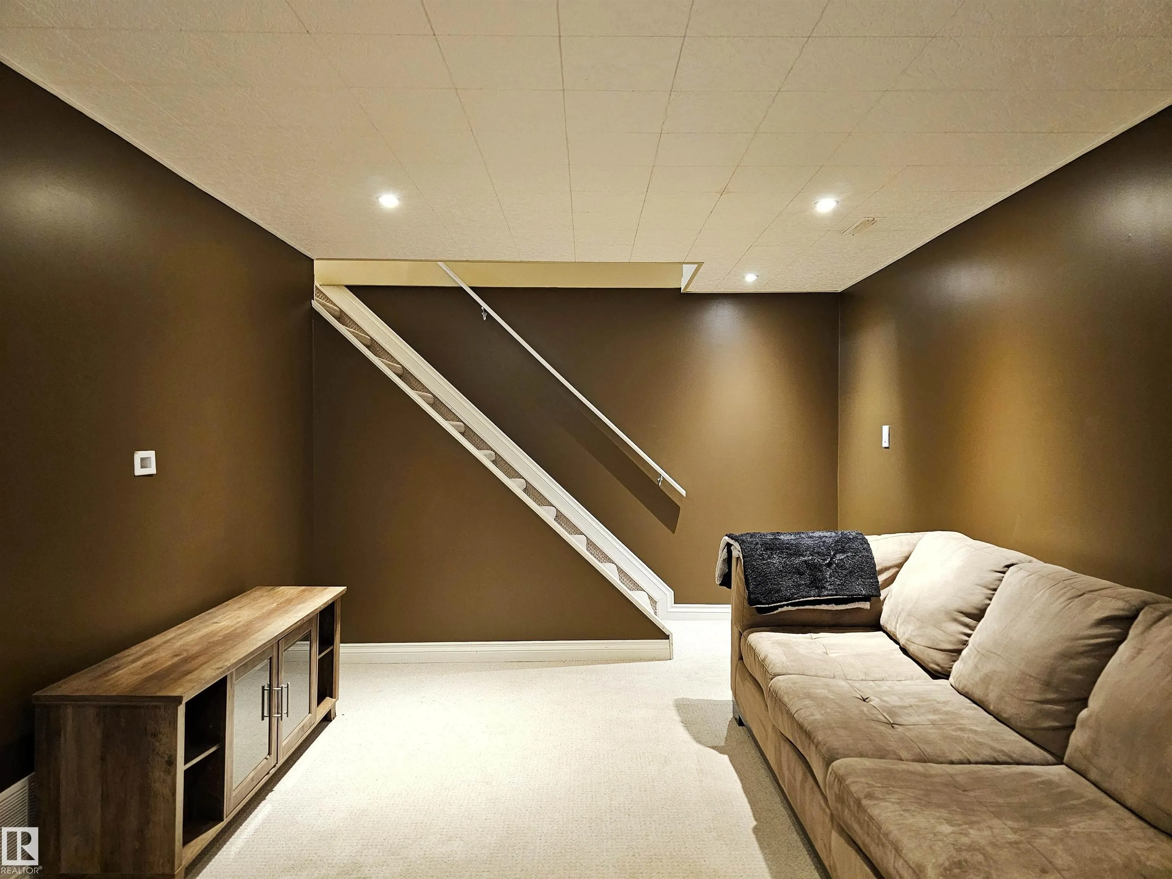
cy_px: 440
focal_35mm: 23
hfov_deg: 73.9
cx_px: 586
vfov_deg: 58.9
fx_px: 779
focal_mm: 6.3
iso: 640
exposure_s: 1/24
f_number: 1.7
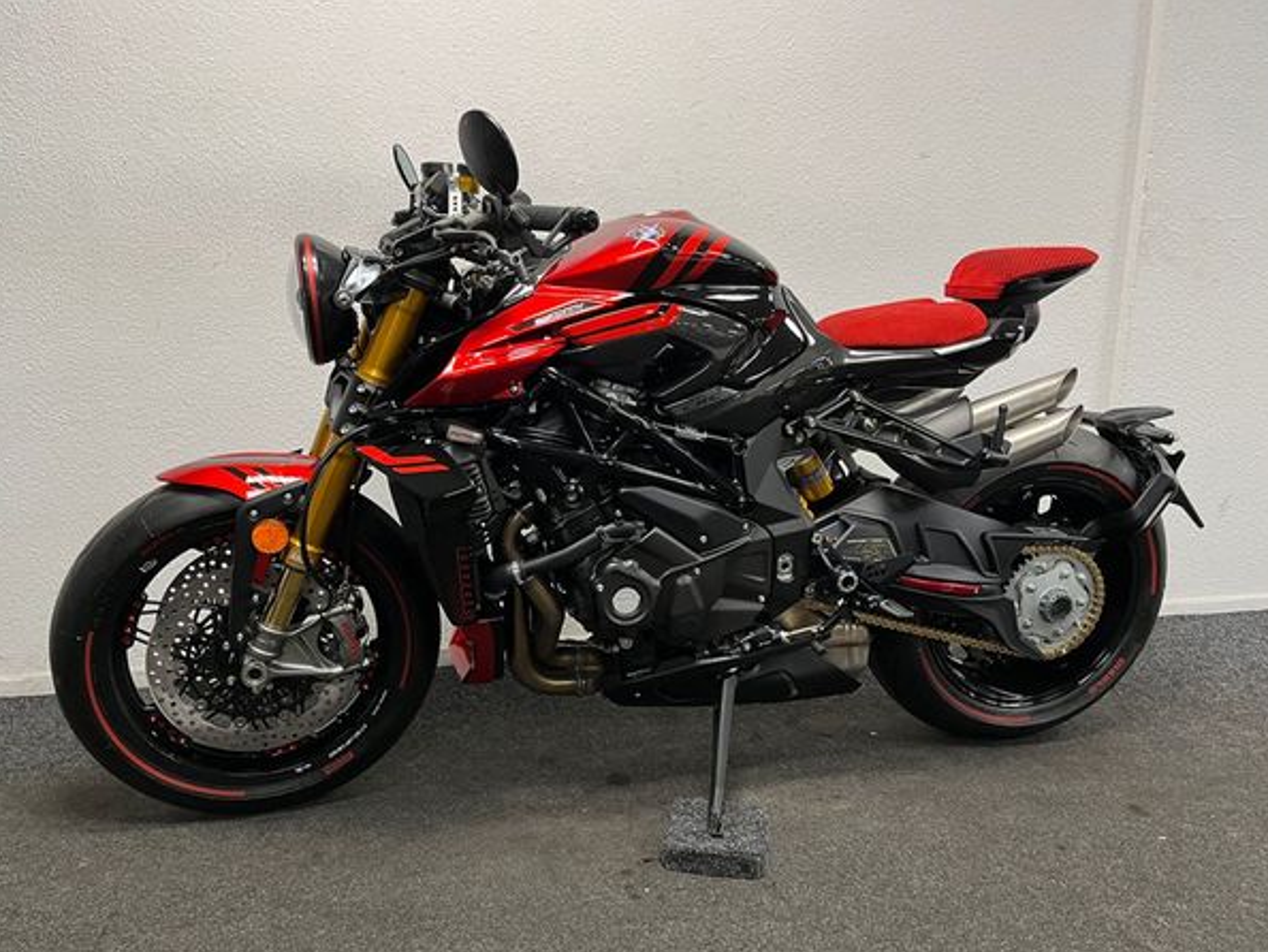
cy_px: 476
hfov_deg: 63.4
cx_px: 606
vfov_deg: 49.8
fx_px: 1026
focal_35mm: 28
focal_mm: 5.1
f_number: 1.6
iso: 100
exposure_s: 1/50
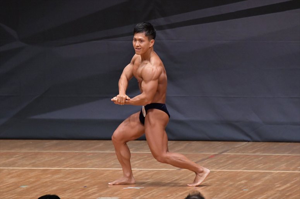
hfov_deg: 6.5
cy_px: 100
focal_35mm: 315
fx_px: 2624
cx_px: 150
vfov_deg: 4.4
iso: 6400
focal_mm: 210
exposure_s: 1/400
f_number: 5.6
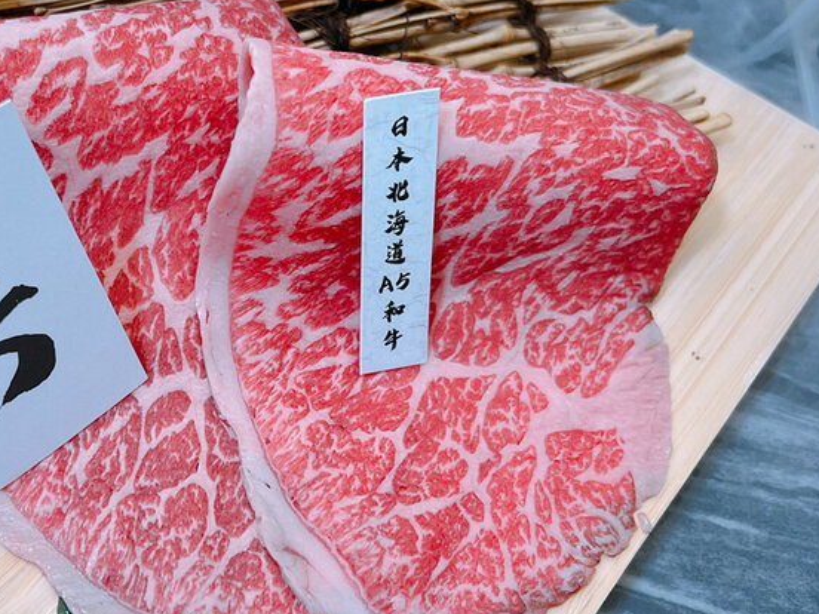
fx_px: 946
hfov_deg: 45.4
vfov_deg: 35.9
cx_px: 221
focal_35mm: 40
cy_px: 288
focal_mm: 5.7
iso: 200
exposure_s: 1/60
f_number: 1.5
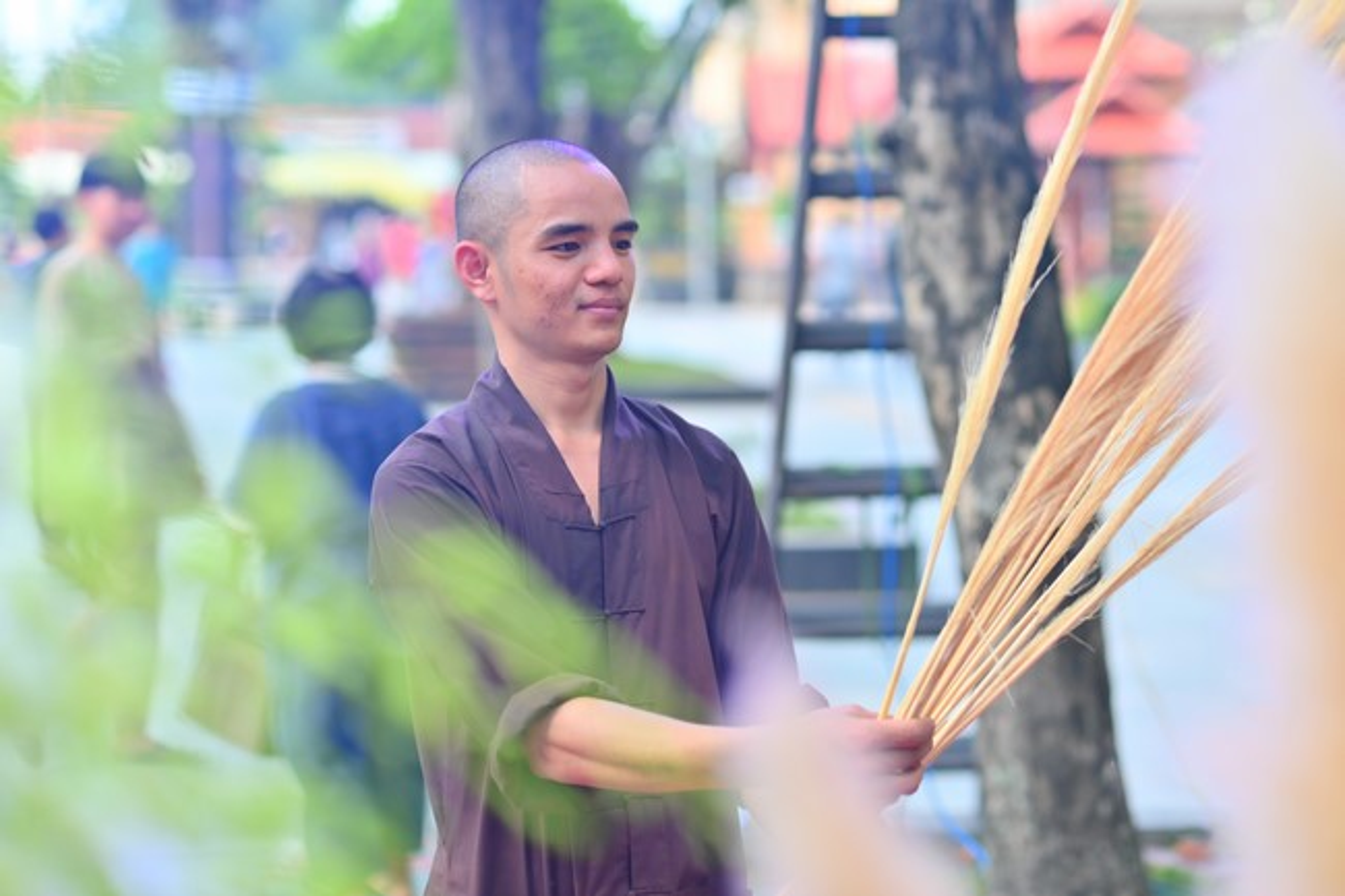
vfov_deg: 16.1
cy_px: 448
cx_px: 672
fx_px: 3175
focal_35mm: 85
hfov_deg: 23.9
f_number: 2.8
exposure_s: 1/320
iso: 100
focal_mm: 85
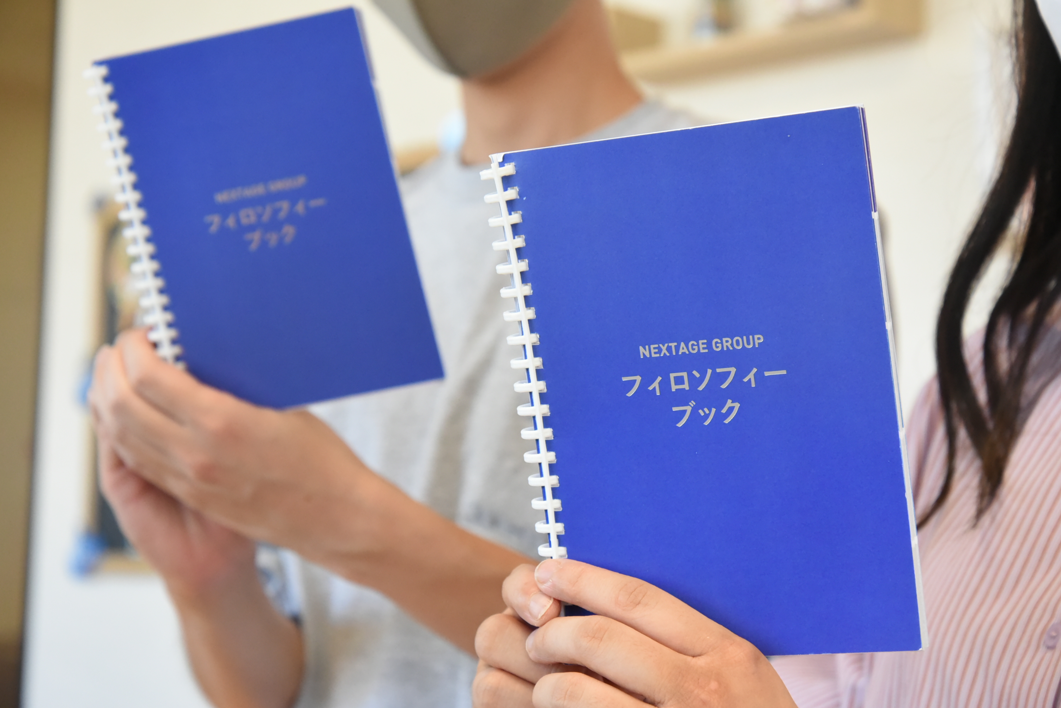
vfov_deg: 18.2
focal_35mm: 75
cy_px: 354
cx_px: 530
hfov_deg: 27.0
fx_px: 2211
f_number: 6.3
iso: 6400
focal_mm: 75
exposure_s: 1/640
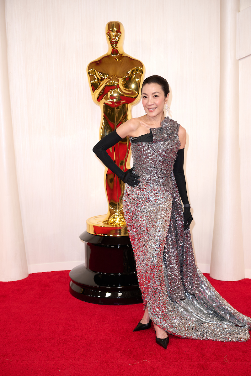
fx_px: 502
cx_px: 126
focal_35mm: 48
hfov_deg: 28.1
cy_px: 188
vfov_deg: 41.1
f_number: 4.5
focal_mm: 48
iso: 400
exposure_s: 1/160
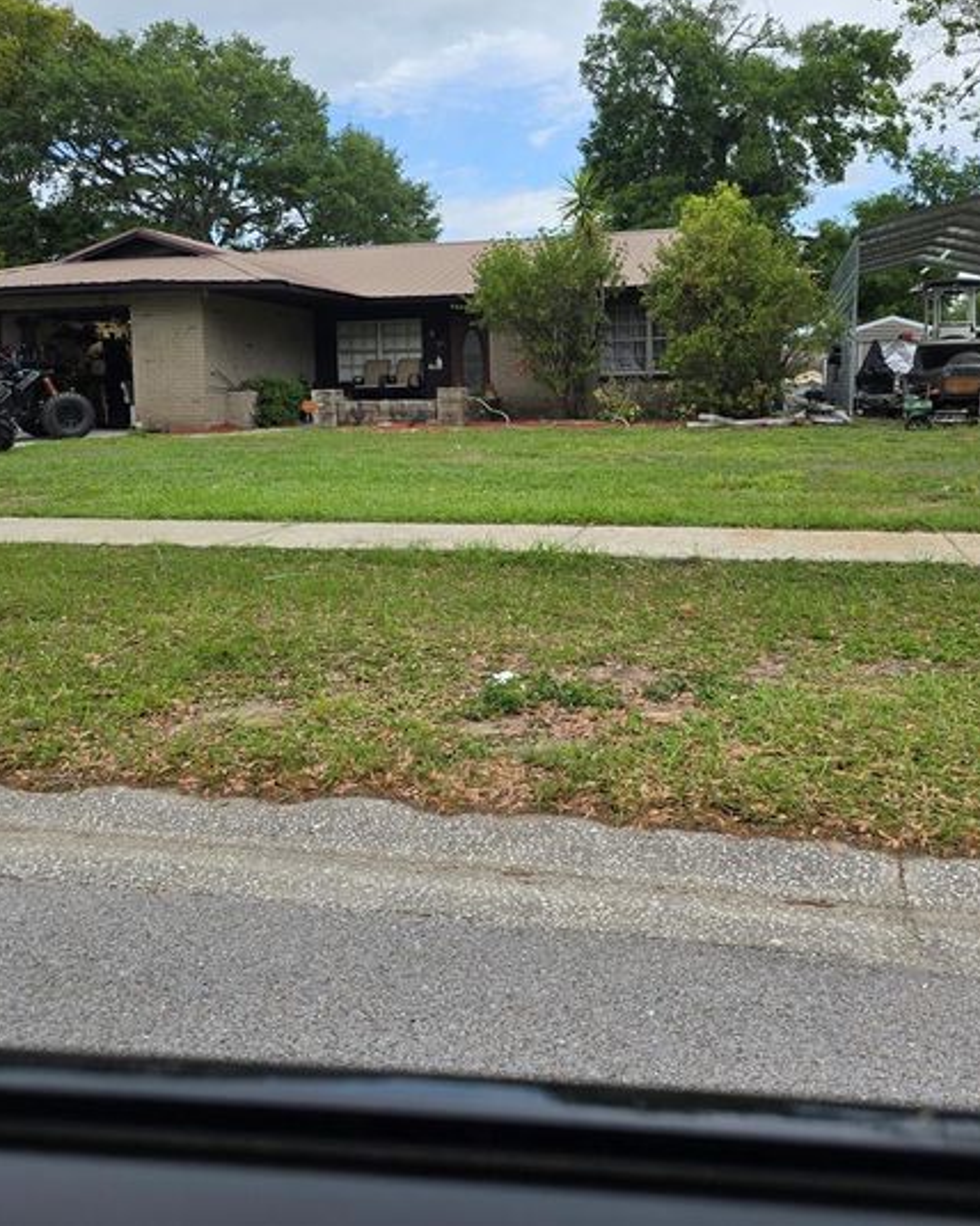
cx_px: 524
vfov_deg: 61.4
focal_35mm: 28
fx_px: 1015
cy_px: 464
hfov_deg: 51.5
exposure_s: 1/512
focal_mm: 6.3
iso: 12
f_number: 1.7
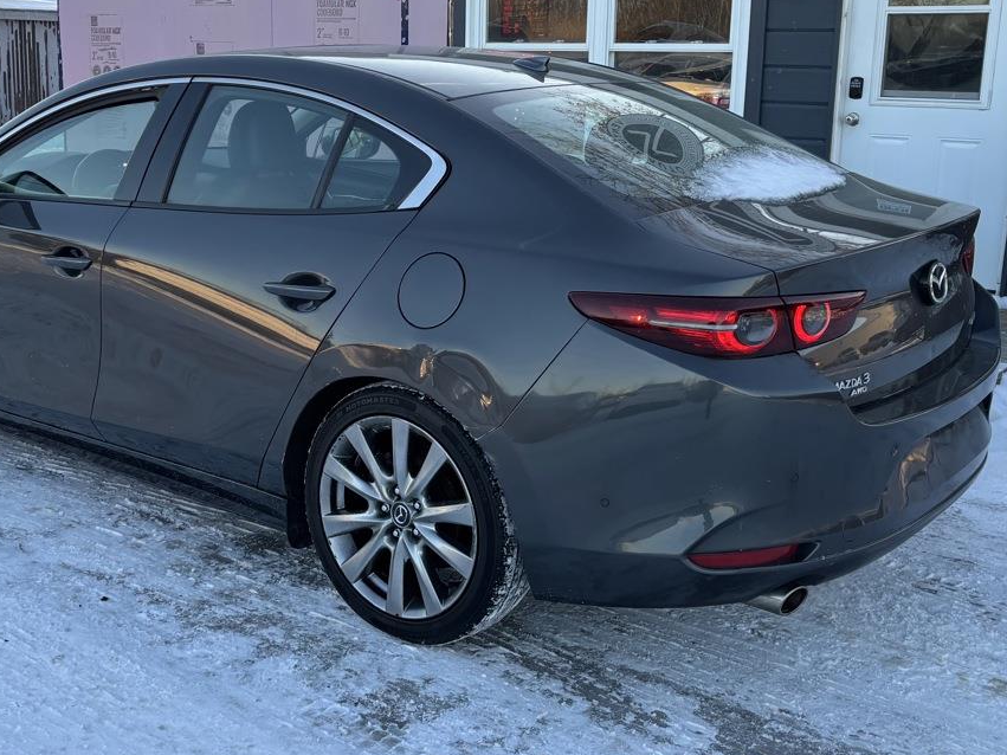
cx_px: 420
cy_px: 305
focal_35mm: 44
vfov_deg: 32.8
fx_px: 1280
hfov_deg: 42.8
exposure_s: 1/363
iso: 50
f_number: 1.6
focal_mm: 5.96
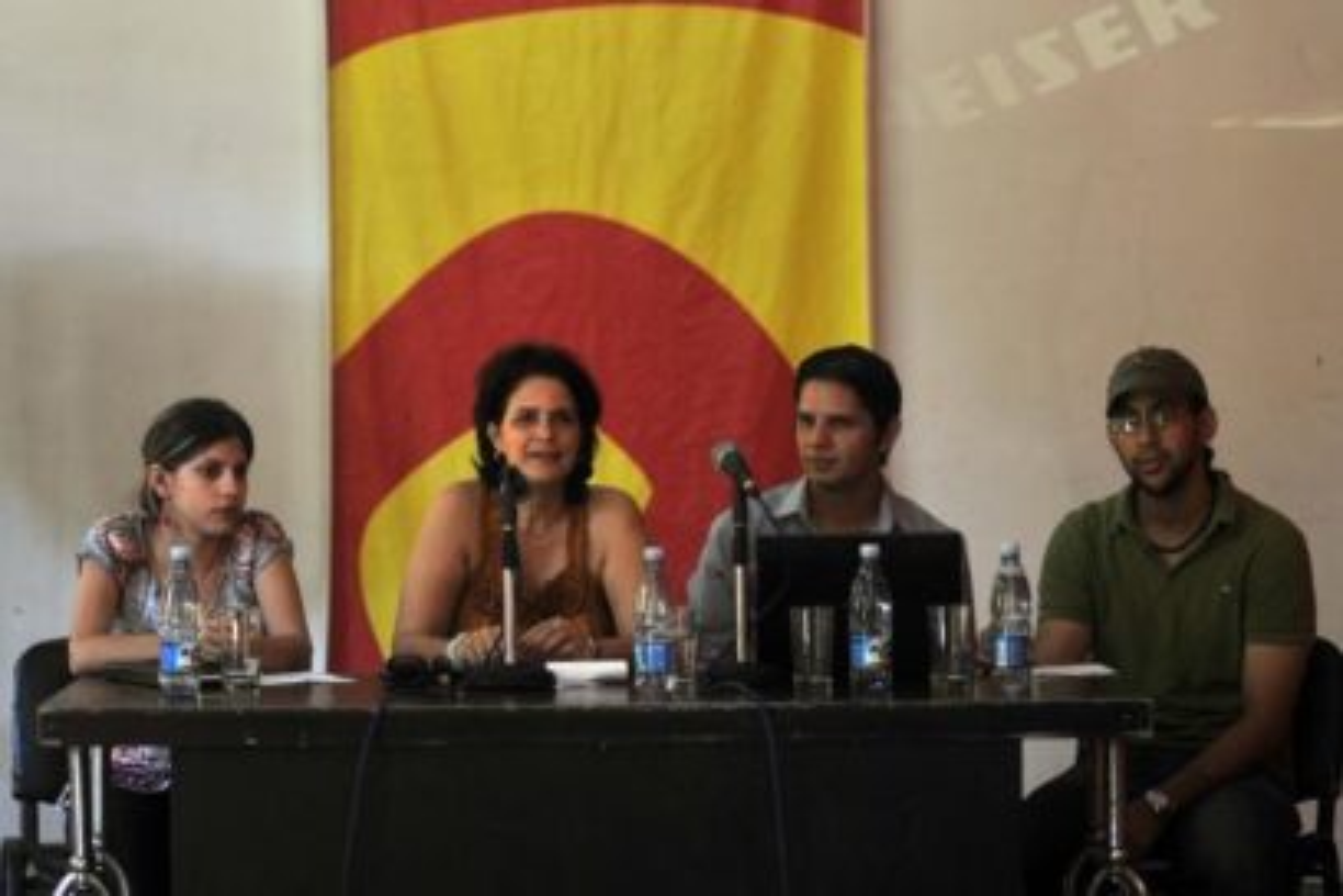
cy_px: 448
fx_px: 5595
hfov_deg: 13.7
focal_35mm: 150
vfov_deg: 9.1
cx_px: 672
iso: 400
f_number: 2.8
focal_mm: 100
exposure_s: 1/200
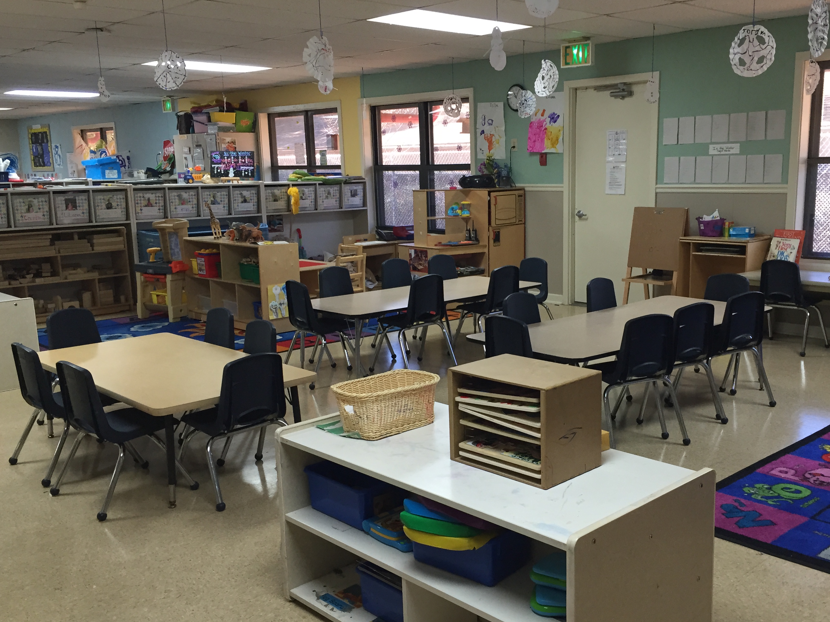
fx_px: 839
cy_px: 334
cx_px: 478
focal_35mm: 35
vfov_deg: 40.7
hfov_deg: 52.4
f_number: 2.2
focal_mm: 4.15
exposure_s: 1/30
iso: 50
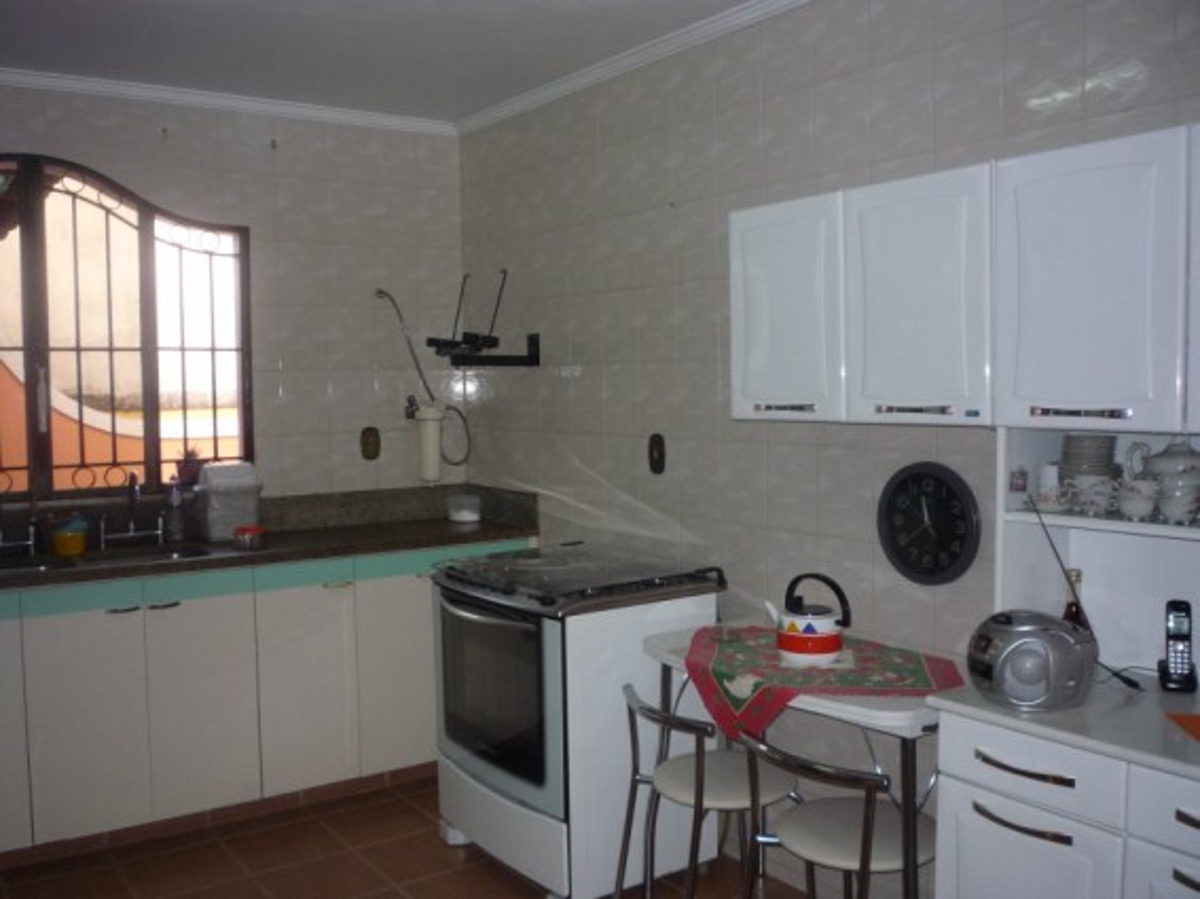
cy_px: 450
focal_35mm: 32
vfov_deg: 44.1
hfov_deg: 56.8
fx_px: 1109
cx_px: 600
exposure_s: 1/30
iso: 100
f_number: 3.3
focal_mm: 5.2
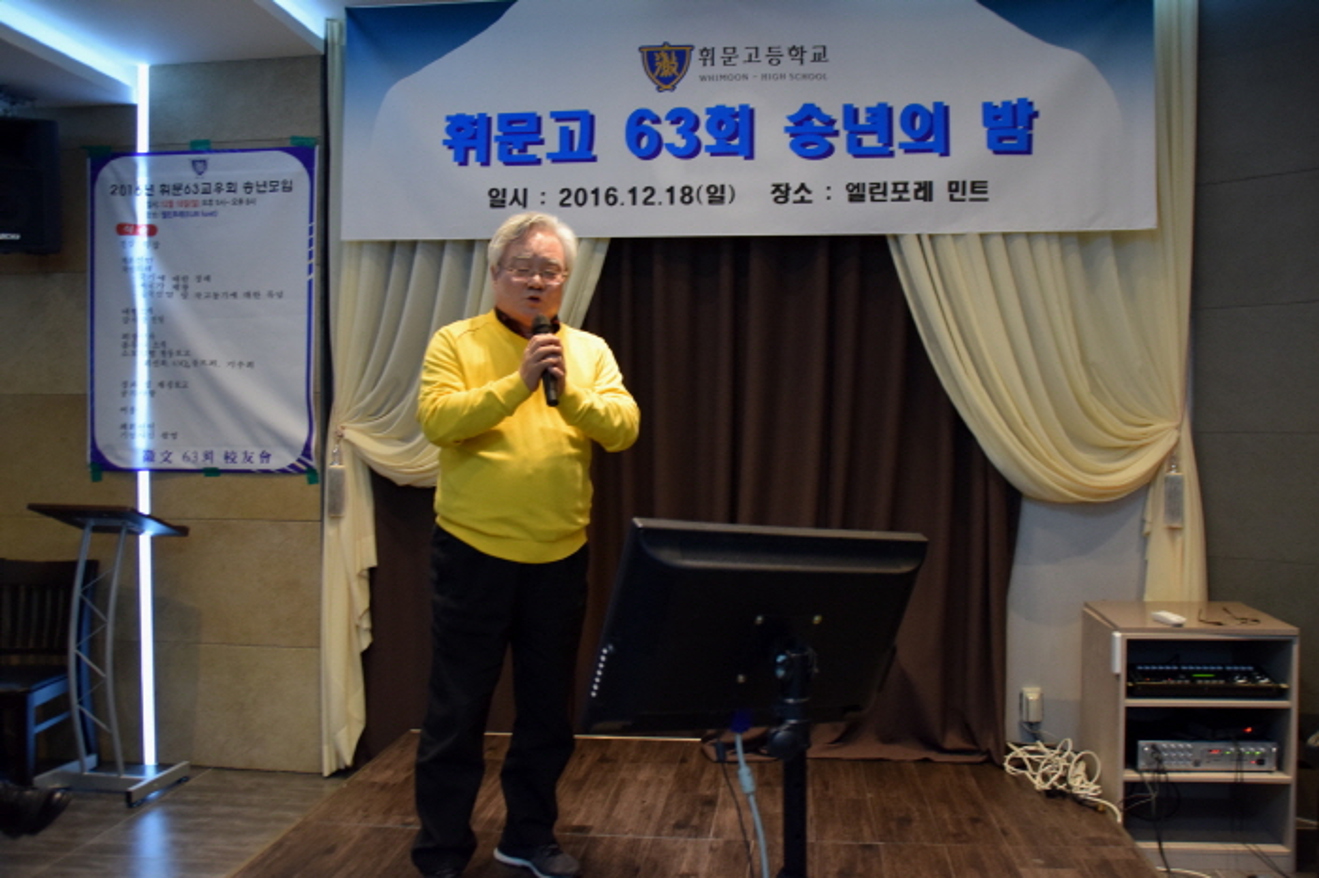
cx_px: 660
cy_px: 439
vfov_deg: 47.9
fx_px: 989
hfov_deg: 67.4
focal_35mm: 27
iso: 1100
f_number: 3.5
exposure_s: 1/60
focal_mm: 18
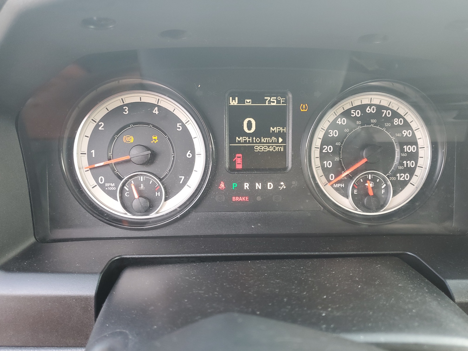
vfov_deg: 53.1
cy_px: 176
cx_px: 234
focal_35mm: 26
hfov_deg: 67.3
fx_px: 352
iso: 60
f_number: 1.5
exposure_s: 1/60.2
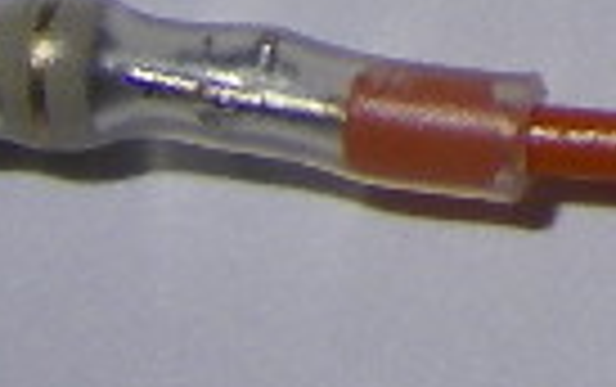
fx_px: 5059
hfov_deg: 6.6
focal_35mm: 301
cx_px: 1560
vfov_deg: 4.2
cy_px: -914
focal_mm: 6.3
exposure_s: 1/125
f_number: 3.3
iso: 64
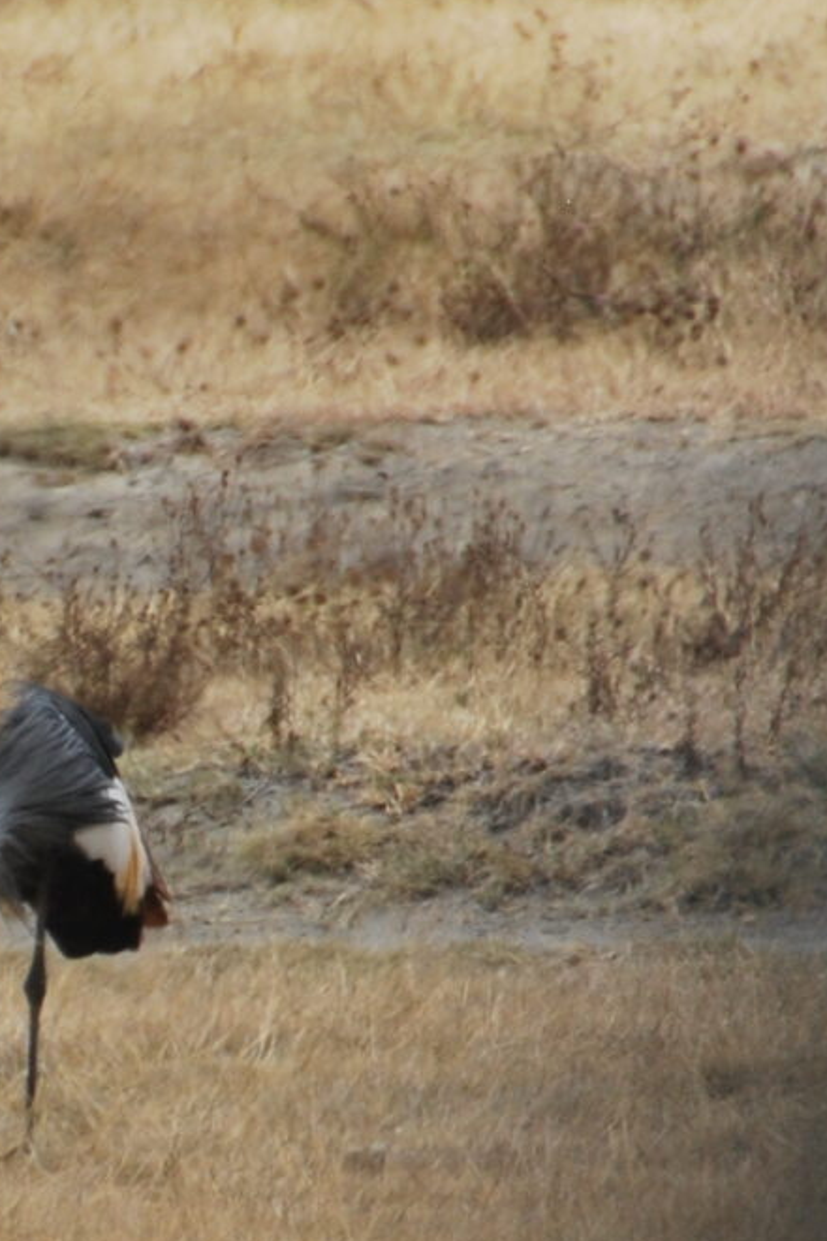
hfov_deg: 0.9
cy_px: 938
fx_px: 54233
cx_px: -88
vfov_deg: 1.3
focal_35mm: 1574
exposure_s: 1/1000
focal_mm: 270
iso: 200
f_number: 6.3
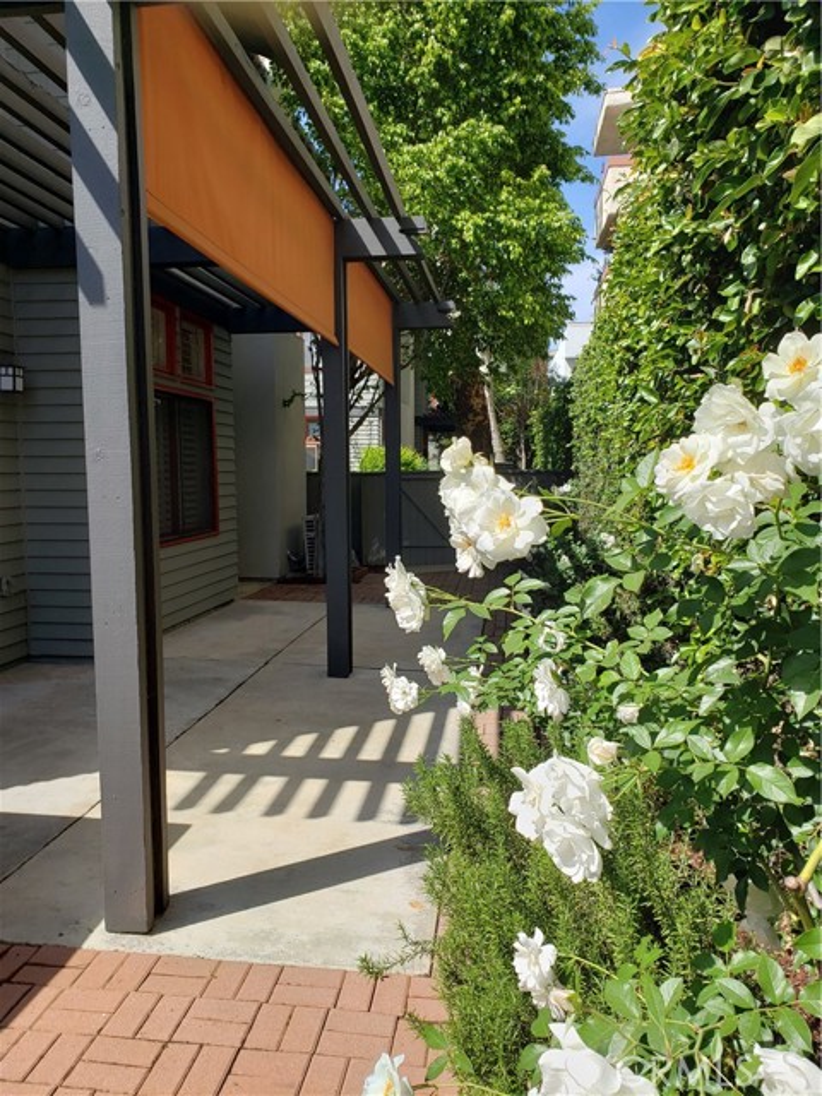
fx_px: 823
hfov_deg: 53.1
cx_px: 411
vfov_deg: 67.3
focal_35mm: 26
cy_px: 548
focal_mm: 4.3
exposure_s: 1/1167
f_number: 2.4
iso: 50
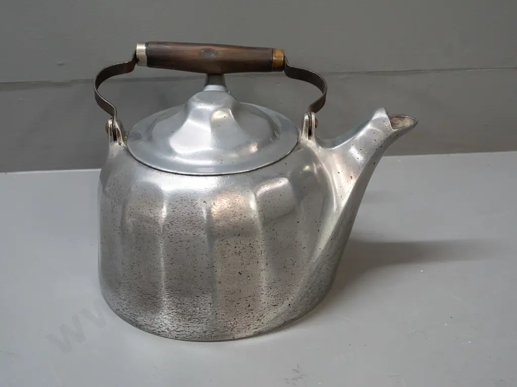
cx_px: 258
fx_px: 747
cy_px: 194
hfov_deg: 38.2
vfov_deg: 29.1
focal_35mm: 50
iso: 3200
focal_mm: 25
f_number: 5.6
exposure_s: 1/160
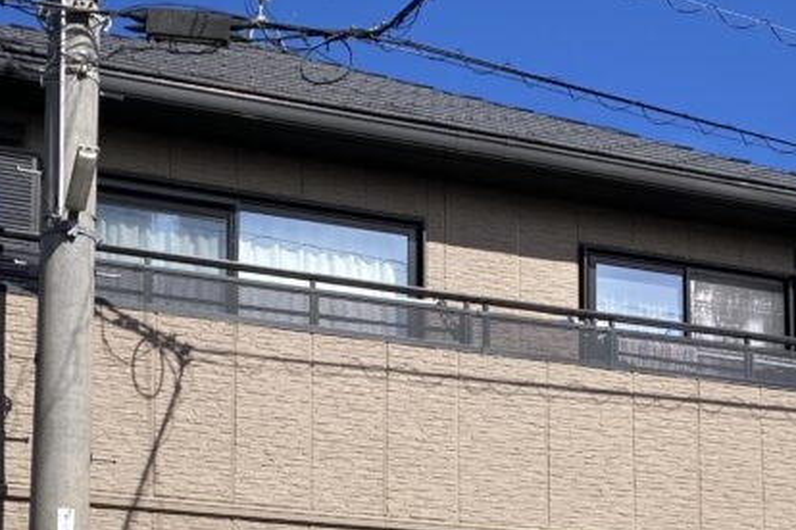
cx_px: 260
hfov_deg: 27.9
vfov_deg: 18.1
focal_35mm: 72
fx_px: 1592
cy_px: 609
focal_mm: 3.99
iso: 20
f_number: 1.8
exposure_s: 1/2288
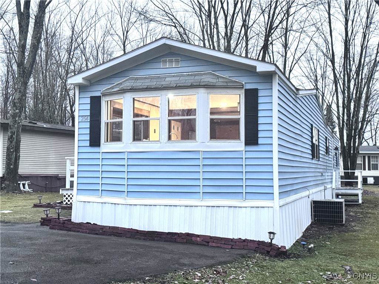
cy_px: 142
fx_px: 482
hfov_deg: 43.0
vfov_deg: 32.9
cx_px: 190
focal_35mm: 44
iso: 400
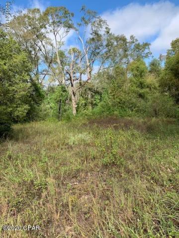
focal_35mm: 26
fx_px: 179
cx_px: 90
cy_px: 119
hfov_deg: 53.1
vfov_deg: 67.3
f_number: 1.8
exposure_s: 1/903
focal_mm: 4.25
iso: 25
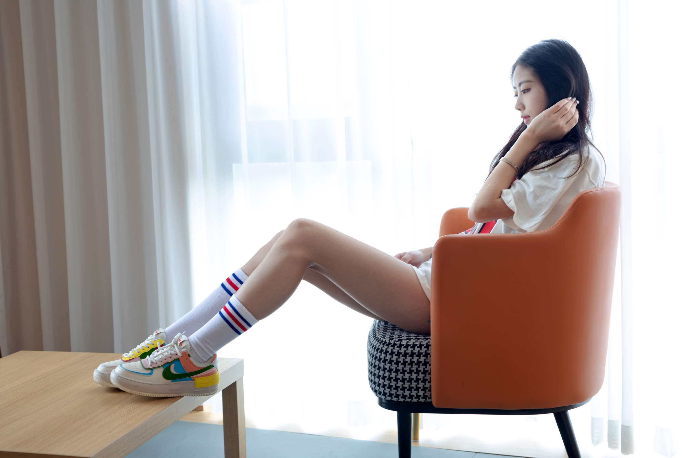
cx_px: 344
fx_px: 936
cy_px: 229
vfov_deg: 27.5
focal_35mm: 49
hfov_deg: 40.3
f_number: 3.2
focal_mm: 50
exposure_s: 1/40
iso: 200
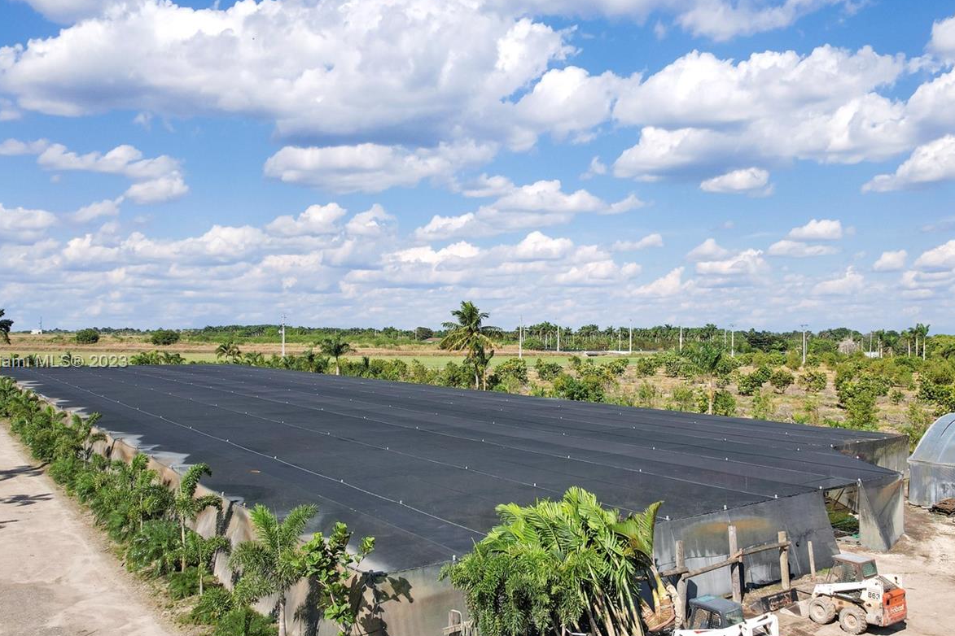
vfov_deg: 43.5
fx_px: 796
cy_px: 363
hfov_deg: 61.8
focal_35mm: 30
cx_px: 519
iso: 100
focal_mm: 8.38
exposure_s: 1/2000
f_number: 2.8
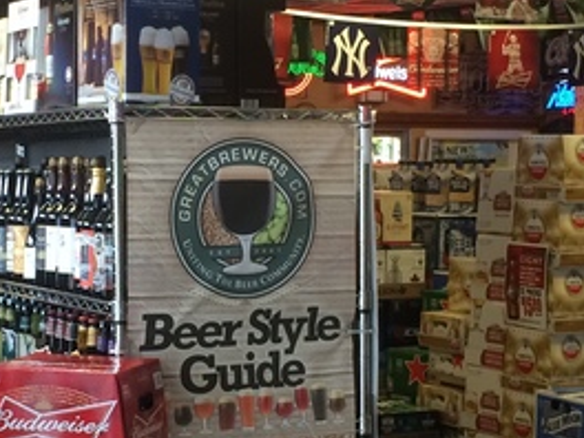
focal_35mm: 91
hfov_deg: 21.4
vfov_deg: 16.2
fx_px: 1535
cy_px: 290
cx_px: 177
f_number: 2.2
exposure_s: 1/30
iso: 50
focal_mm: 4.12
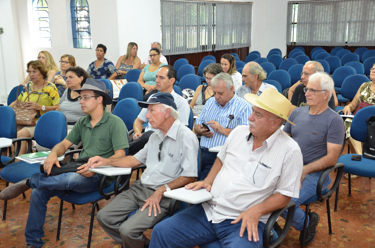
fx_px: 468
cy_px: 124
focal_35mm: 45
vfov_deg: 29.7
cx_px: 188
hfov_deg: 43.7
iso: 800
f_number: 4.2
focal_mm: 30
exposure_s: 1/60
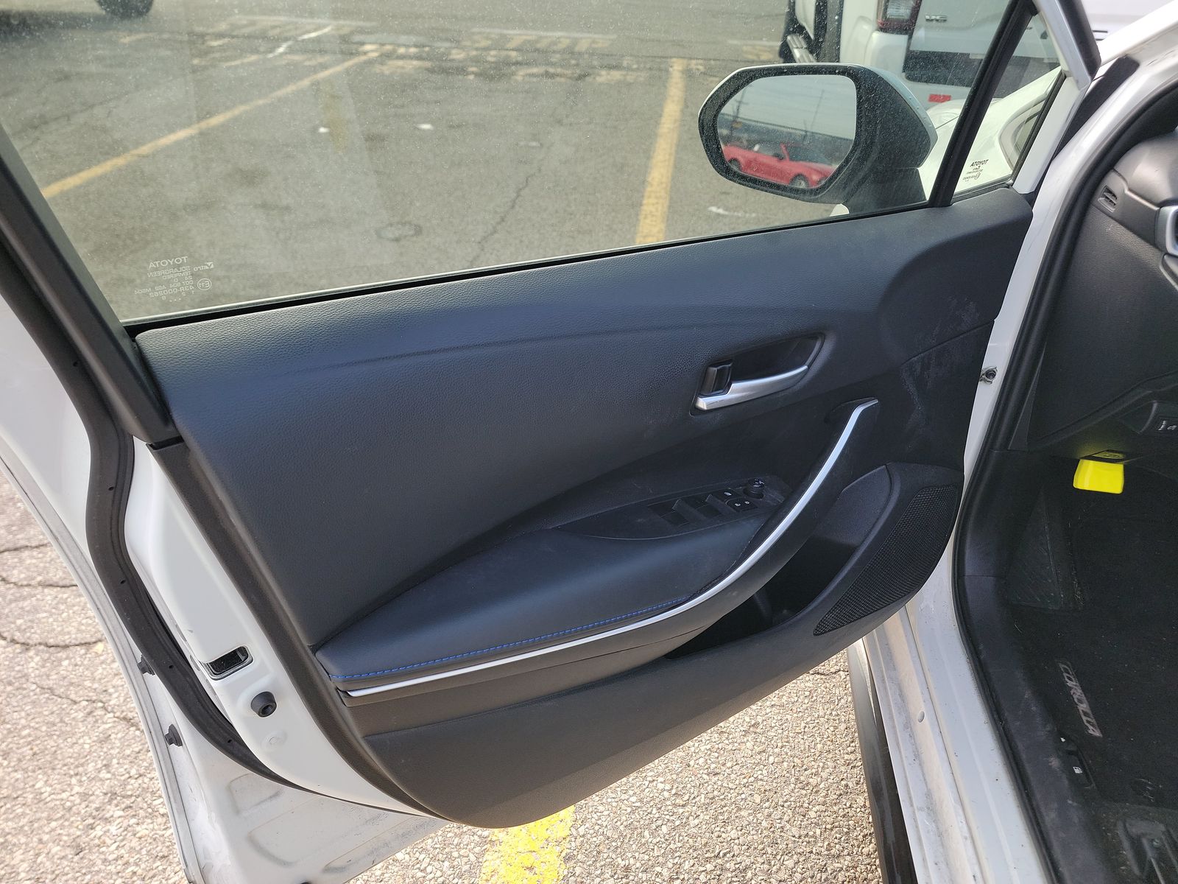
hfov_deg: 71.6
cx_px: 589
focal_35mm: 24
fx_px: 817
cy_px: 442
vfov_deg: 56.8
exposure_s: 1/127
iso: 50
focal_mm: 6.7
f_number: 1.8
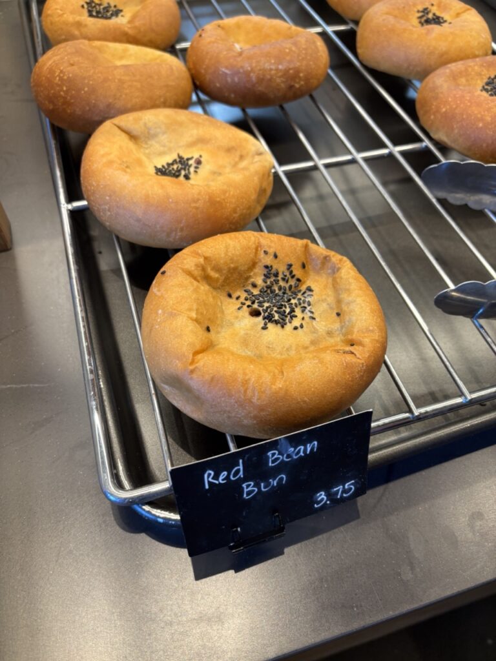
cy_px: 330
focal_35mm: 26
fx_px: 497
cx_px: 248
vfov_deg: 67.3
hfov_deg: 53.1
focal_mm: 5.96
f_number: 1.6
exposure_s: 1/60
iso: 80
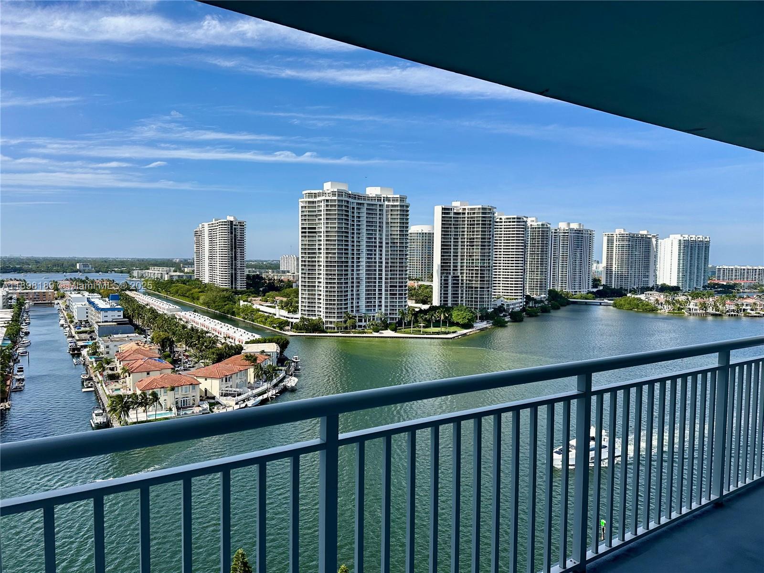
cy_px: 286
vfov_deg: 56.8
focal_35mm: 24
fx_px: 530
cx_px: 382
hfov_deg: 71.6
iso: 80
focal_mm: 6.86
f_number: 1.78
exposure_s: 1/5525
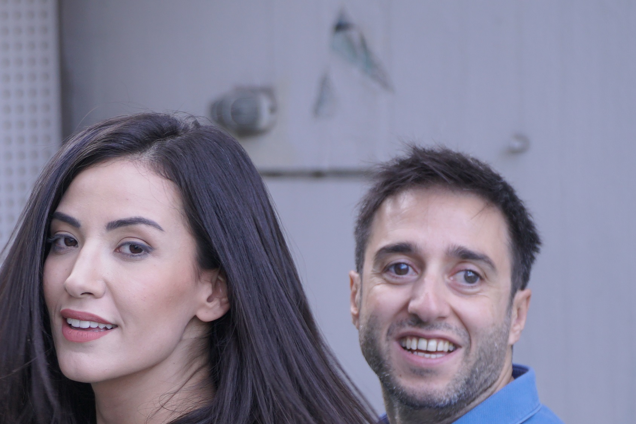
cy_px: 410
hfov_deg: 12.7
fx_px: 2826
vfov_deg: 8.5
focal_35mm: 160
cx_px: 75
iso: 250
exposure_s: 1/125
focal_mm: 50
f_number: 4
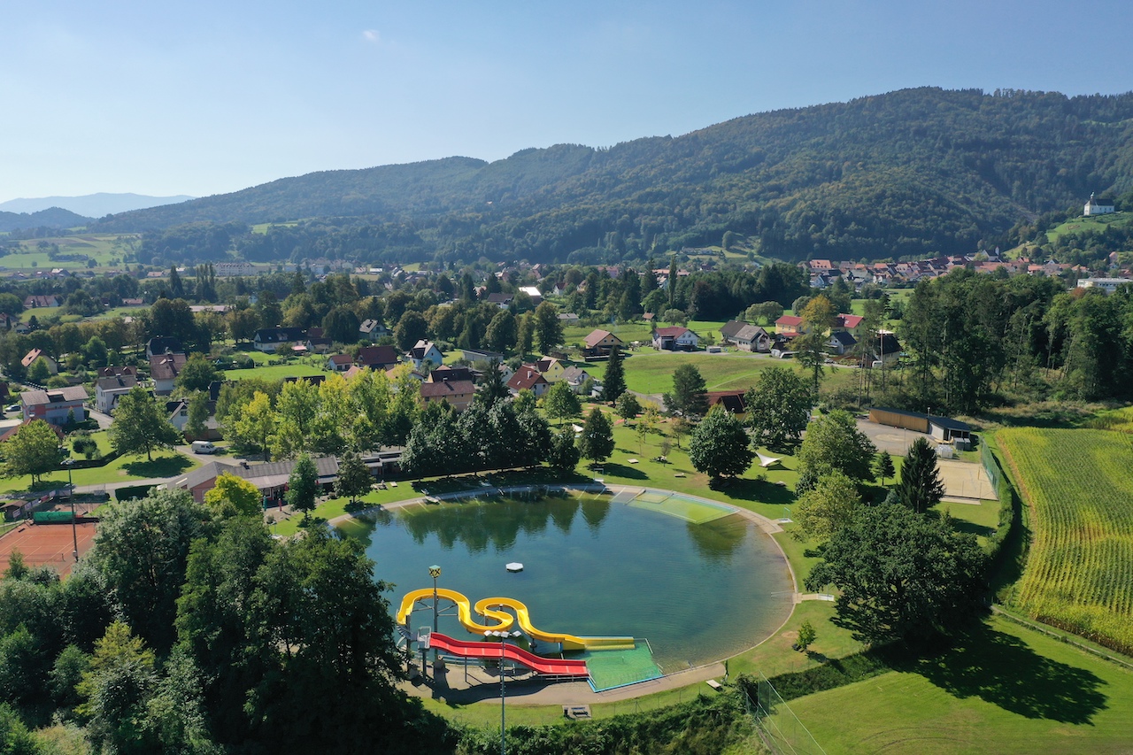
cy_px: 378
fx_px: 881
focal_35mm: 28
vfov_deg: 46.4
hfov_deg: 65.5
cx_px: 566
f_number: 6.3
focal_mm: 10.26
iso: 100
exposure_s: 1/640
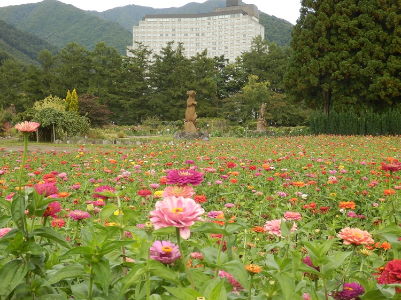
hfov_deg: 38.9
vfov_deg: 29.7
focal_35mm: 49
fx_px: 567
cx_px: 200
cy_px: 150
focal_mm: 8.9
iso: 80
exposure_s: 1/125
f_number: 4
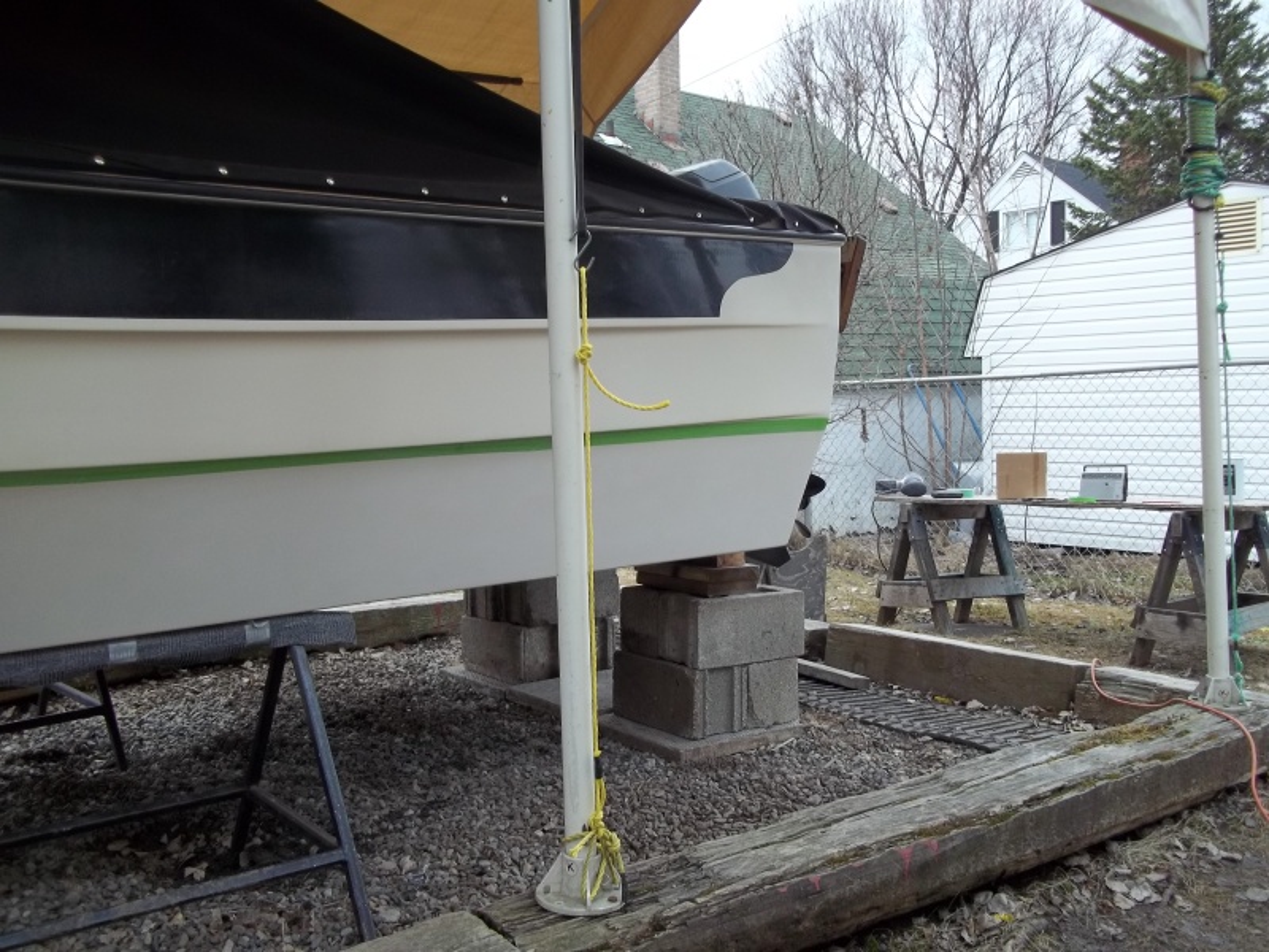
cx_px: 634
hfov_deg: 56.8
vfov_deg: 44.2
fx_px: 1173
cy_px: 476
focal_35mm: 32
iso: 64
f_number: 2.9
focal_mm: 5.7
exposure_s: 1/320
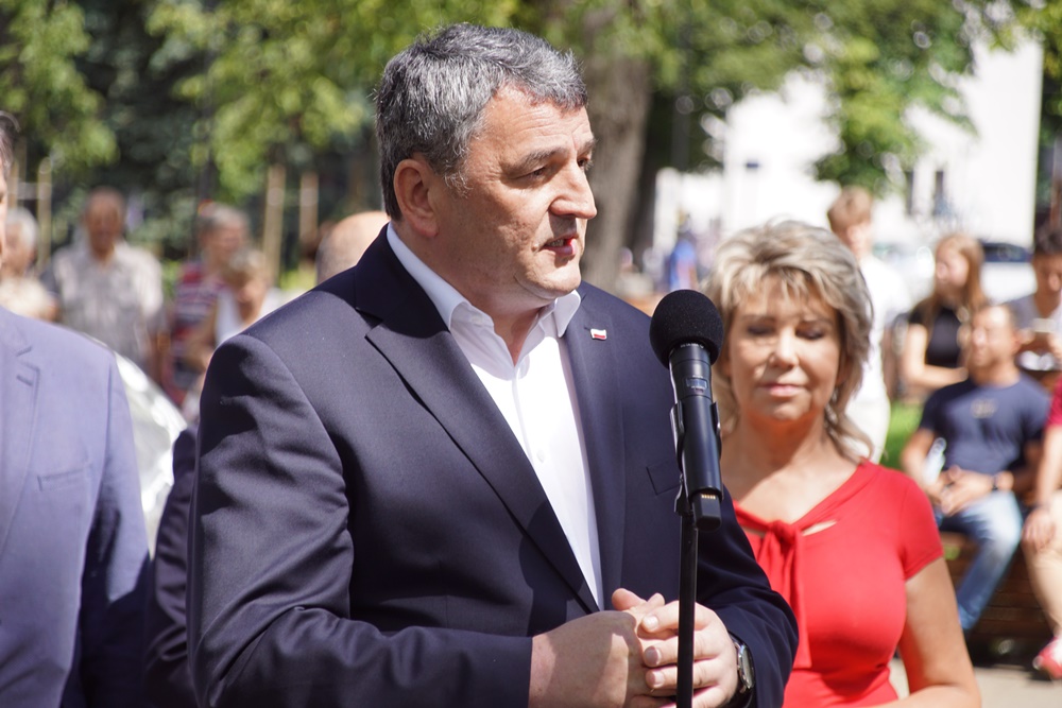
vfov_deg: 6.8
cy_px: 354
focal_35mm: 202
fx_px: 5974
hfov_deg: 10.2
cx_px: 531
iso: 160
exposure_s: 1/250
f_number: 5.6
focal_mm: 135
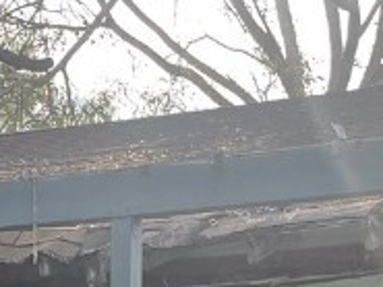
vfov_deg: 9.8
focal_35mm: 144
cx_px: 143
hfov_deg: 13.7
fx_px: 1594
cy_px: 512
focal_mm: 5.1
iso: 50
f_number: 1.6
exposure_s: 1/642
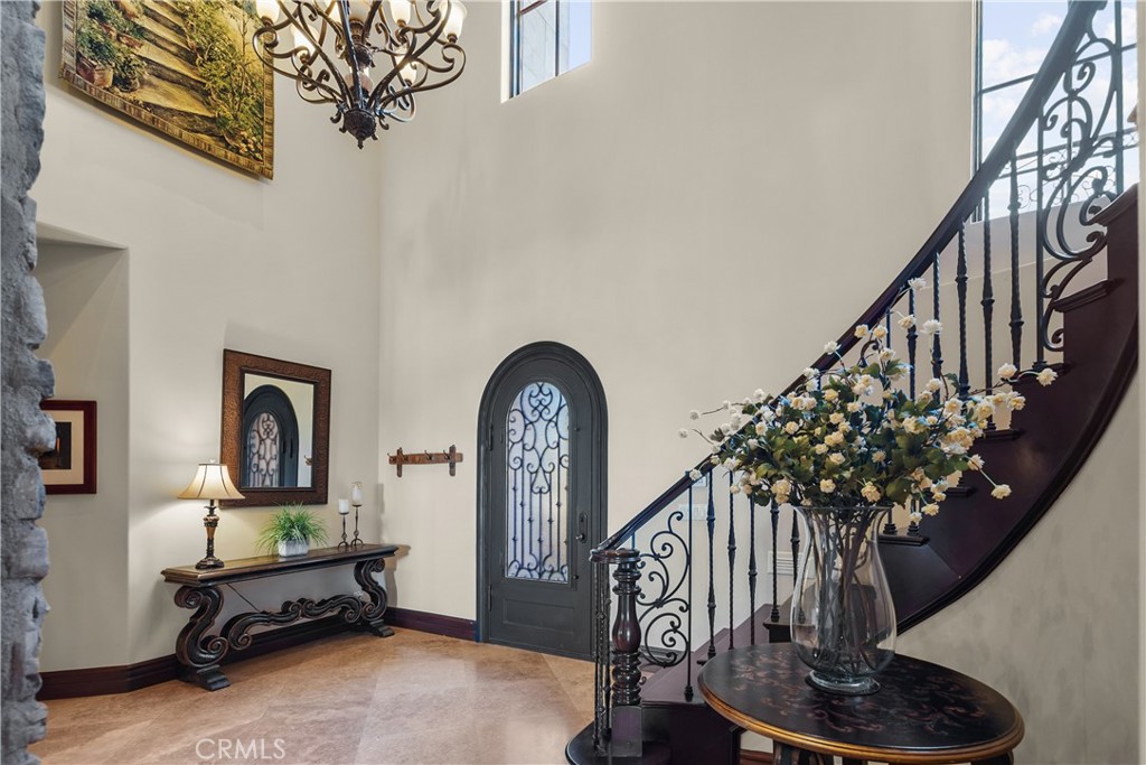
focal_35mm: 16
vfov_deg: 73.8
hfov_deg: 96.7
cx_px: 573
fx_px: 509
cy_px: 382
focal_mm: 16
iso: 250
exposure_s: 1/1.25
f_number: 6.3
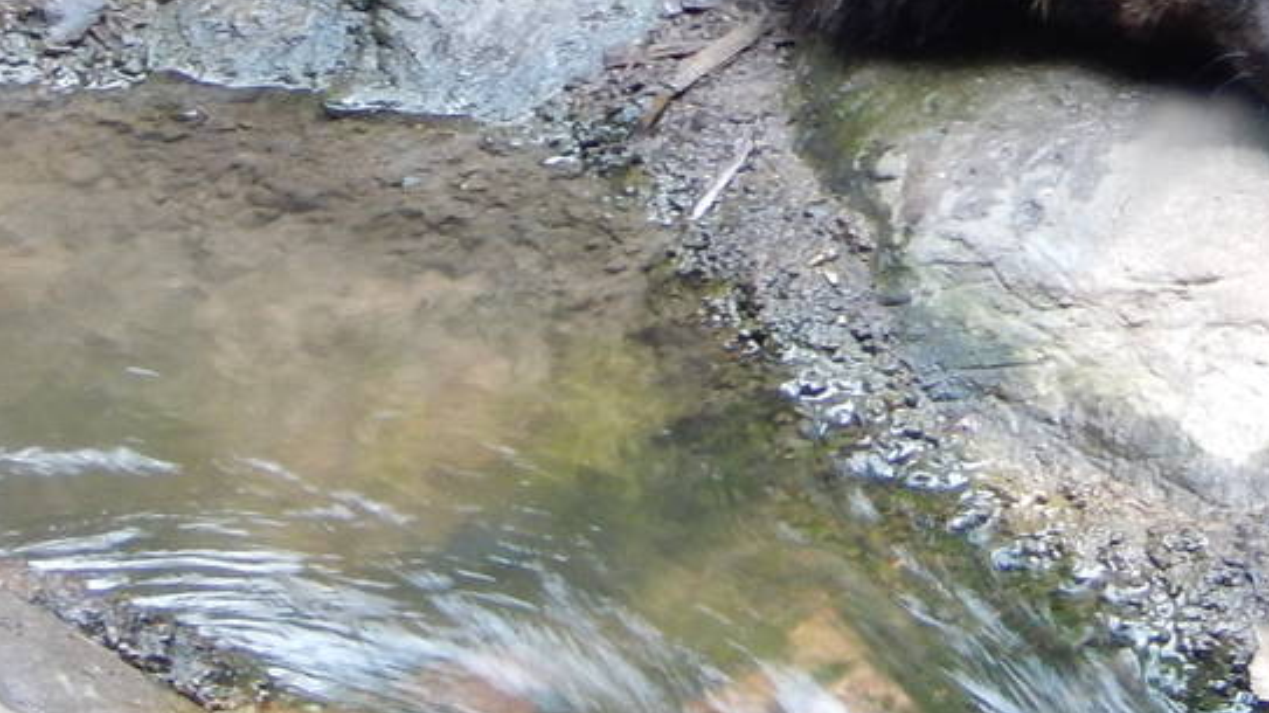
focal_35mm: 273
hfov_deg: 7.9
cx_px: 1112
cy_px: -309
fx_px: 9183
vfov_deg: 4.4
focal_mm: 15.2
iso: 220
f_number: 5.1
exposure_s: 1/30
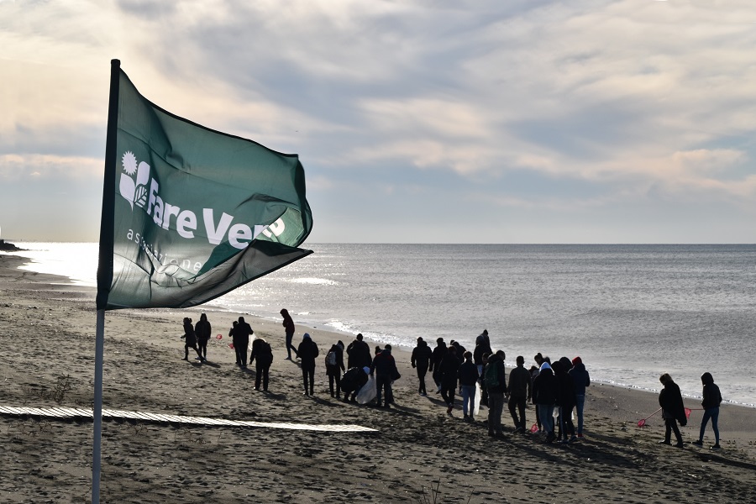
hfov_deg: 27.0
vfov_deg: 18.2
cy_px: 252
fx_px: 1575
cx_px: 378
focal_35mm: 75
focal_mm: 50
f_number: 11
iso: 200
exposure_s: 1/500
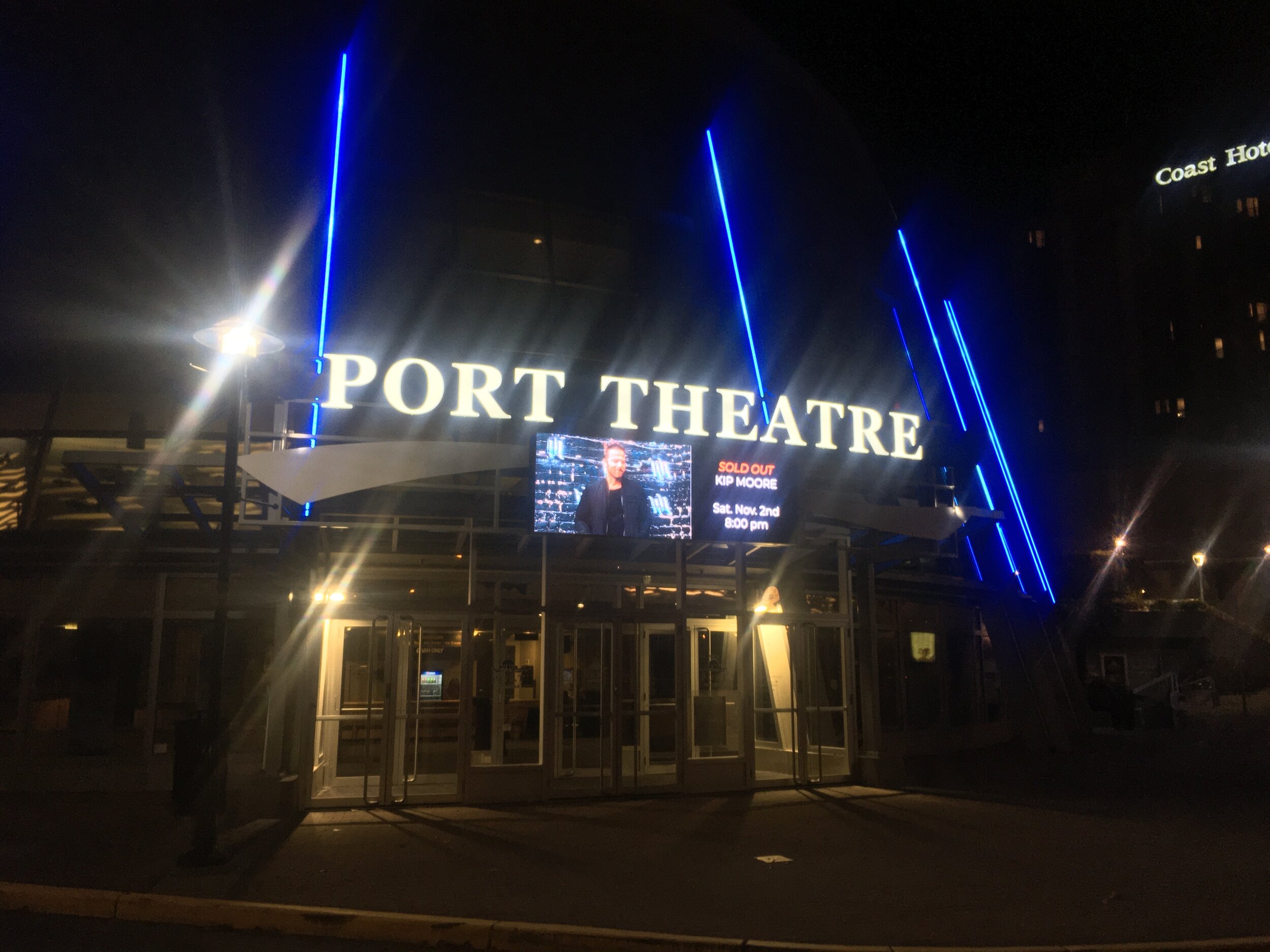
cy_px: 476
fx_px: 1064
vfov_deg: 48.2
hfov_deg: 61.7
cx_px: 635
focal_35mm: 29
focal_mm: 4.15
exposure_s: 1/30
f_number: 2.2
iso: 80
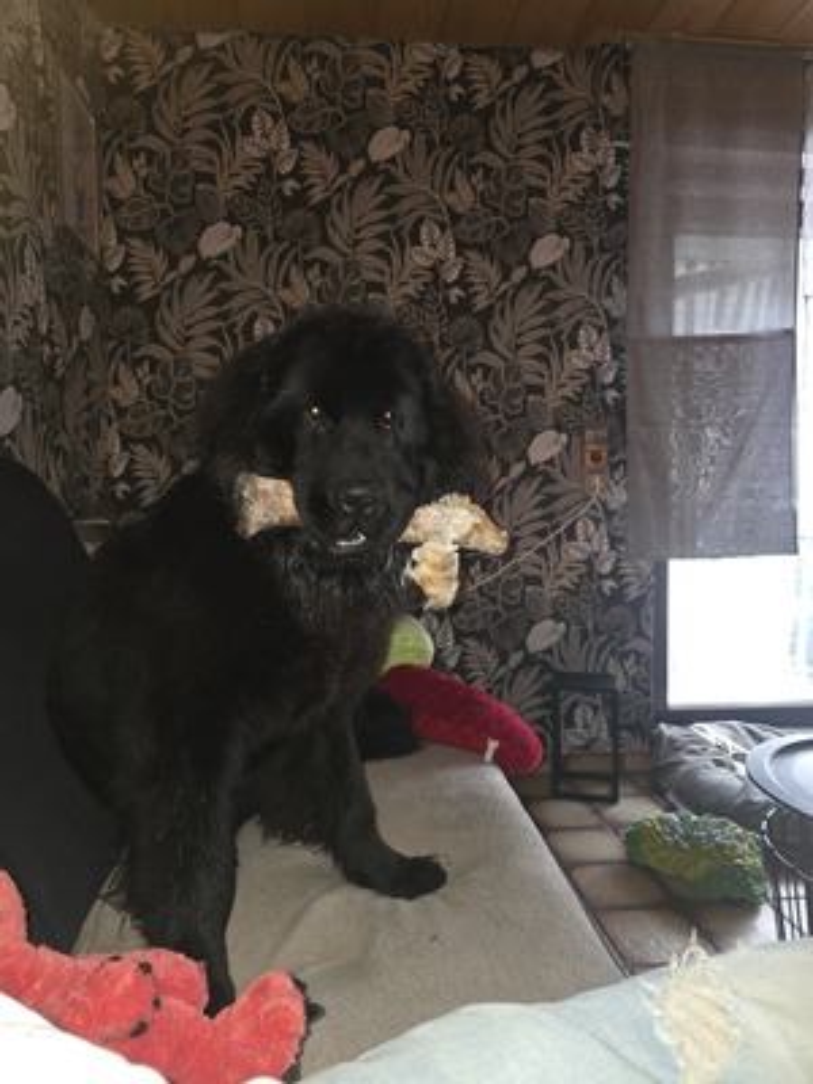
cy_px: 542
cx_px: 406
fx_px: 720
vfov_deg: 73.9
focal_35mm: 23
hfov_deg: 58.9
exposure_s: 1/18
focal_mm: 6.3
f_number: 1.7
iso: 125
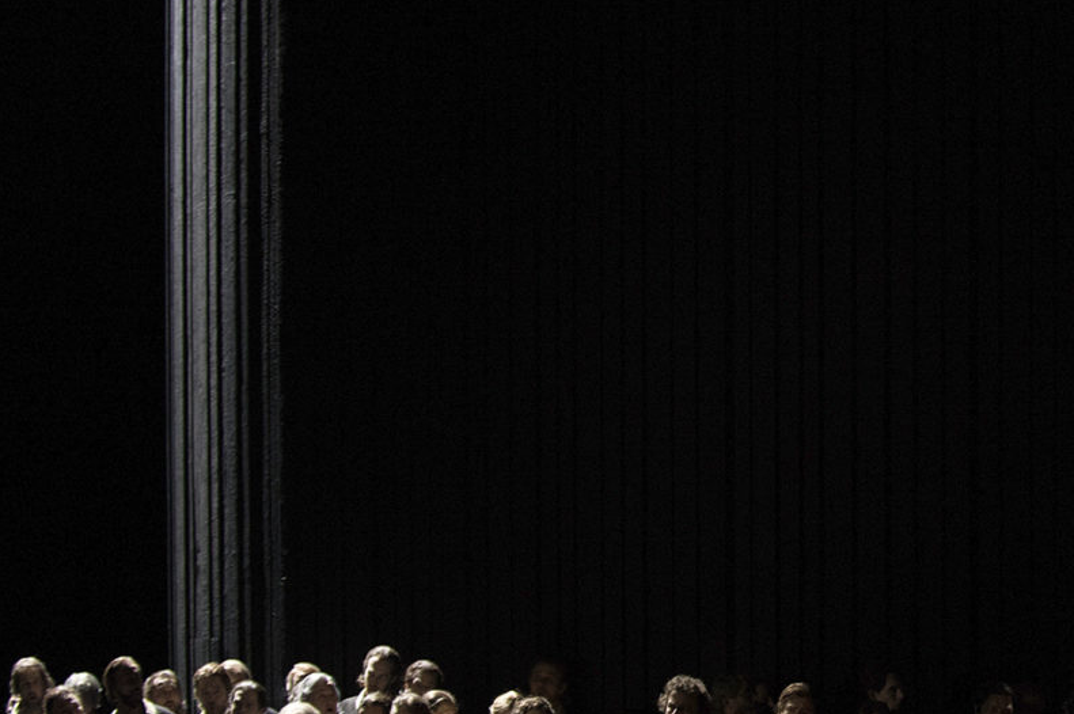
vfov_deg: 10.1
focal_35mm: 136
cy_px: 478
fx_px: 4054
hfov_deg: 14.9
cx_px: 944
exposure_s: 1/125
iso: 3200
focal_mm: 70
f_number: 2.8
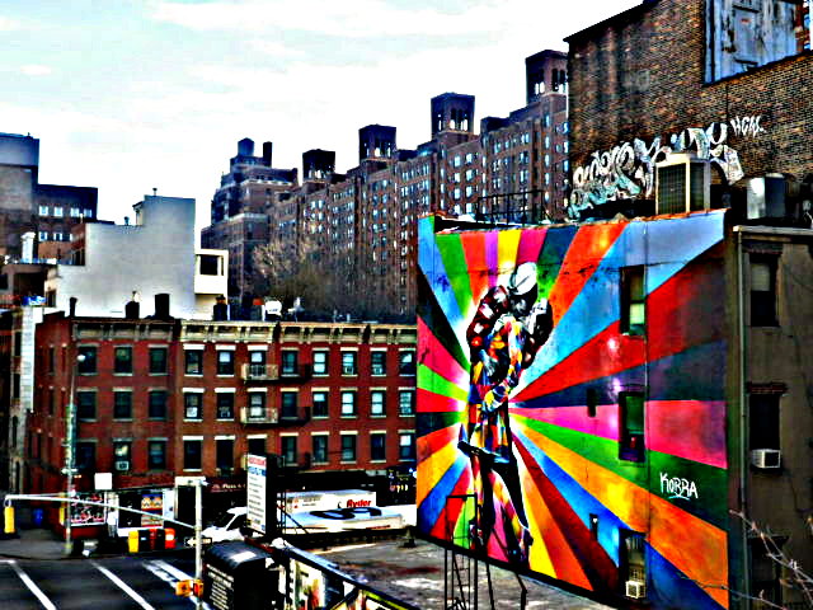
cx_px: 406
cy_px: 305
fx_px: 1080
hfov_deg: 41.2
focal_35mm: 46
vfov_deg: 31.5
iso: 80
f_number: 4.2
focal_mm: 8.2
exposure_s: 1/200
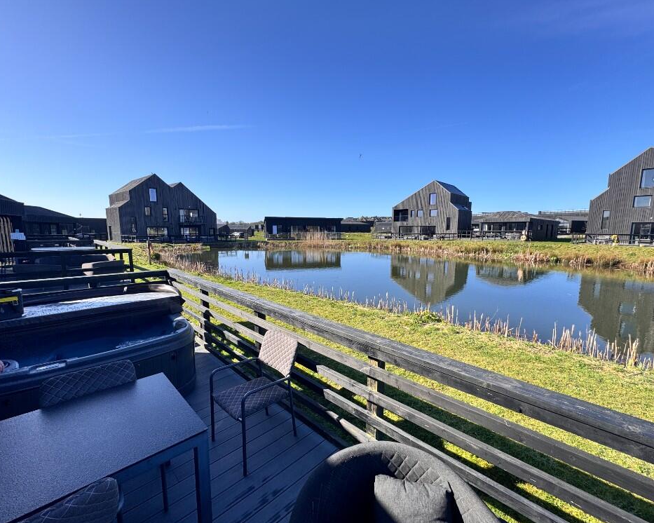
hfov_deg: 96.7
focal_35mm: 15
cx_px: 341
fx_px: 290
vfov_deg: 84.0
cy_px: 267
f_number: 2.2
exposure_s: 1/1063
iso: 50
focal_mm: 2.22
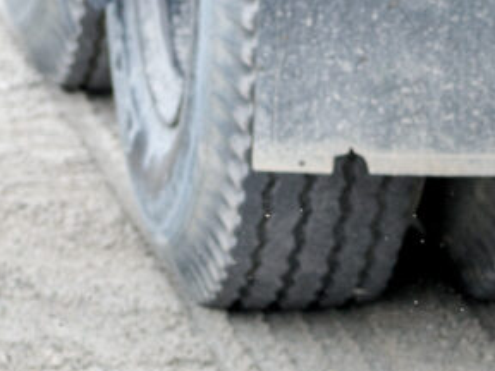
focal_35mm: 478
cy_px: 438
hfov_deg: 4.1
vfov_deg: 3.1
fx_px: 6835
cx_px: 828
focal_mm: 70
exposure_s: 1/2000
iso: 200
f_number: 3.5
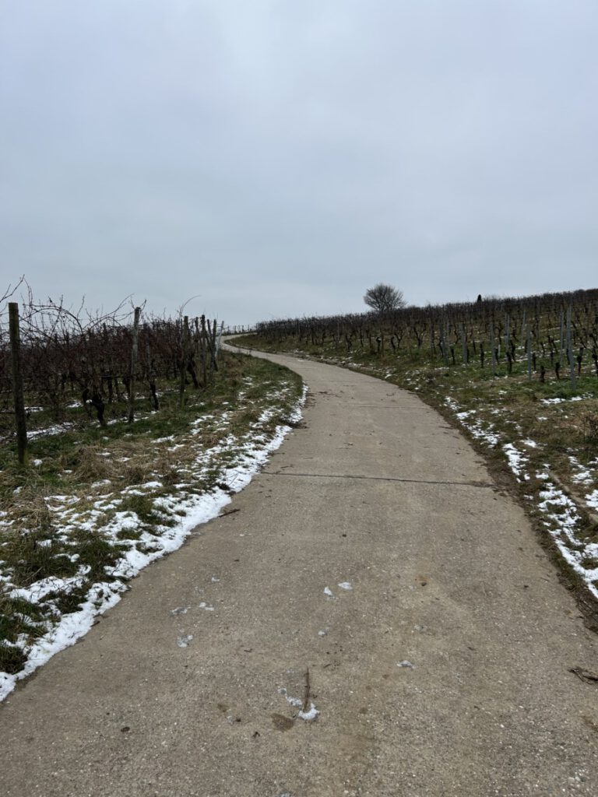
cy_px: 398
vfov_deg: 67.3
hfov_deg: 53.1
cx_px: 299
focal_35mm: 26
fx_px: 599
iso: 50
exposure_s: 1/1468
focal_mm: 5.7
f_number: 1.5
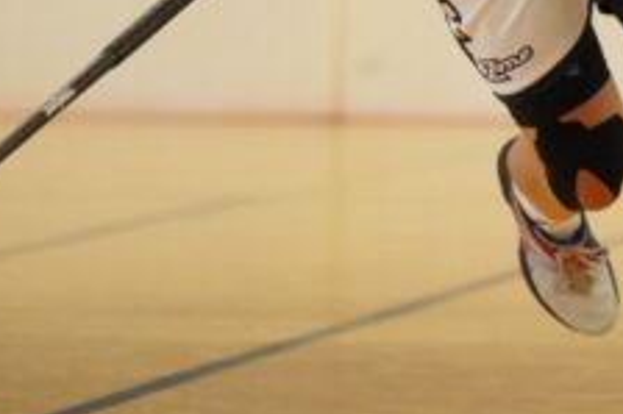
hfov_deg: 3.0
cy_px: -275
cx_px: 712
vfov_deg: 2.0
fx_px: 11880
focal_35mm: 687
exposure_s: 1/2000
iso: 12800
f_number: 4
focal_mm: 200
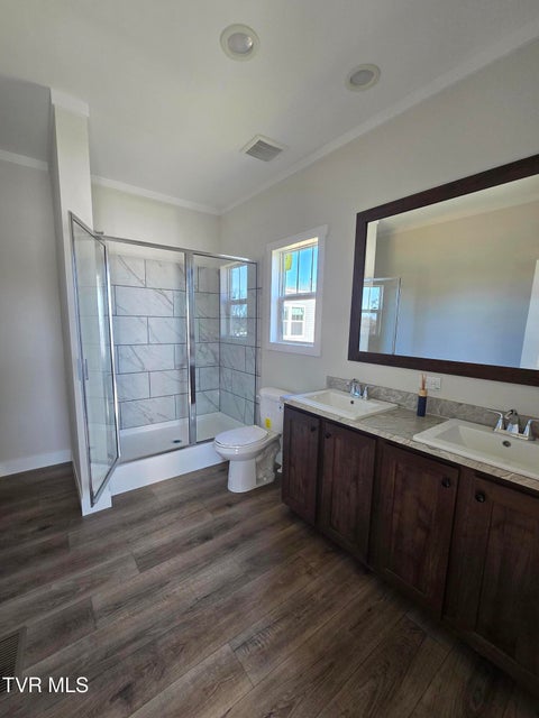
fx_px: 270
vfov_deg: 106.2
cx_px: 270
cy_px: 359
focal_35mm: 13
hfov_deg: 89.9
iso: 125
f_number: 2.2
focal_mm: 2.2
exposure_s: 1/60
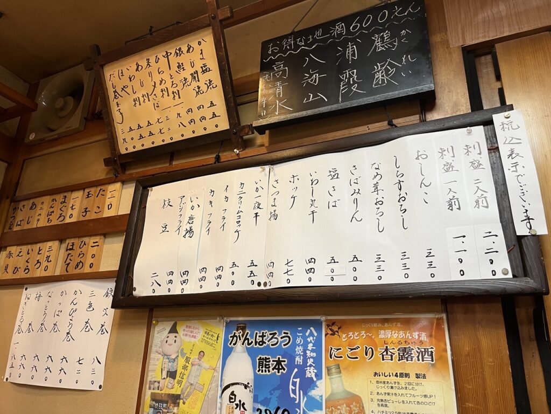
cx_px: 276
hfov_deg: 67.3
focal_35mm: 26
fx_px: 414
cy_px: 207
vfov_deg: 53.1
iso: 80
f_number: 1.6
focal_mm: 5.1
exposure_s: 1/50
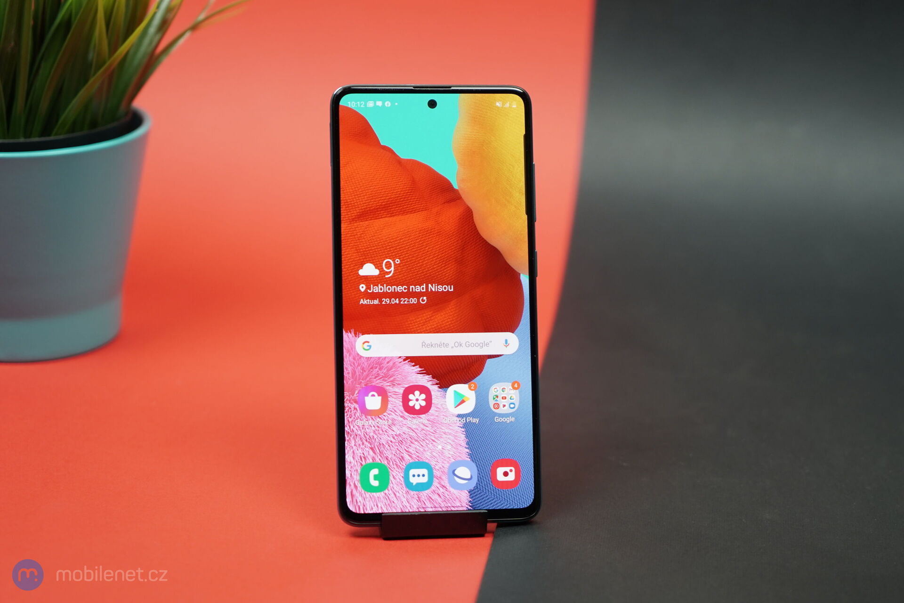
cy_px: 302
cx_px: 452
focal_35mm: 70
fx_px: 1758
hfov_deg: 28.8
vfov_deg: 19.5
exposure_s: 1/125
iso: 640
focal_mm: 70
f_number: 4
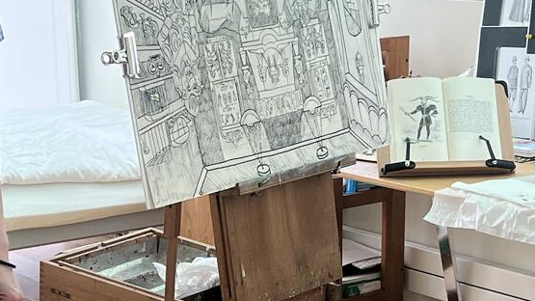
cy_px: 210
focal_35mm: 102
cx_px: 213
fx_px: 1447
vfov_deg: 11.8
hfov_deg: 20.9
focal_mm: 5.7
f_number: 1.5
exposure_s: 1/121
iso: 64
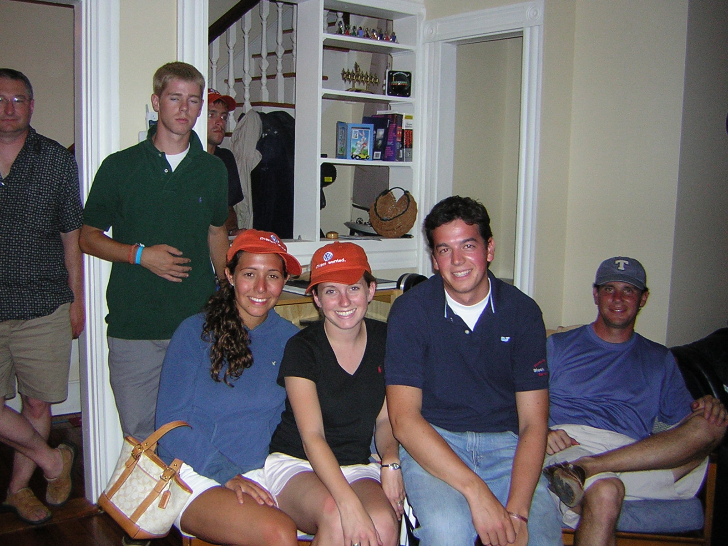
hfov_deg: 51.4
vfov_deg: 39.7
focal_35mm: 36
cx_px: 364
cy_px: 273
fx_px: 757
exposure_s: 1/60.1
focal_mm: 4.7
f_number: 2.6
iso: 108
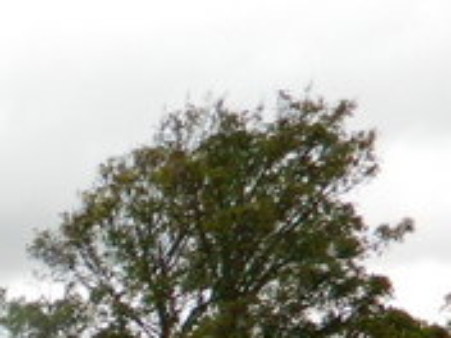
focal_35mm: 159
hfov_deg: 11.6
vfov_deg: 8.7
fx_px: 2072
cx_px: -328
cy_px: 725
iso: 250
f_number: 3.3
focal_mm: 6.2
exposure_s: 1/30
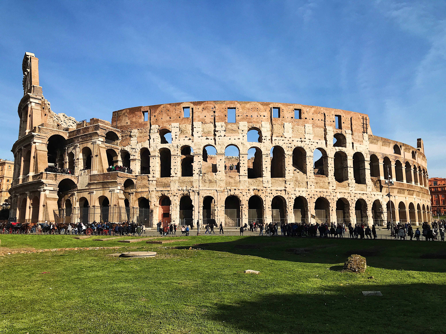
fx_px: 361
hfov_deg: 63.4
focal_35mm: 28
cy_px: 167
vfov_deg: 49.7
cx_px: 223
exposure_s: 1/3300
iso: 20
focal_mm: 3.99
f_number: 1.8
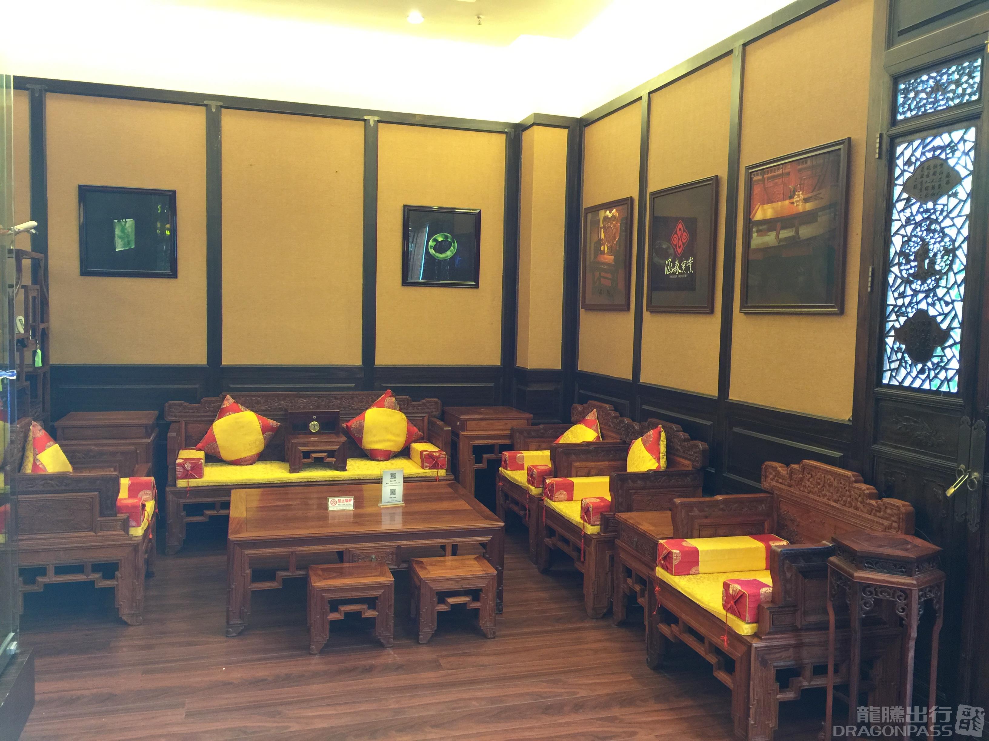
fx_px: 829
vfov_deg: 48.2
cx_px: 494
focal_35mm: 29
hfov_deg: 61.7
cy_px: 370
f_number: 2.2
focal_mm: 4.15
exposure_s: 1/10
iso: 100
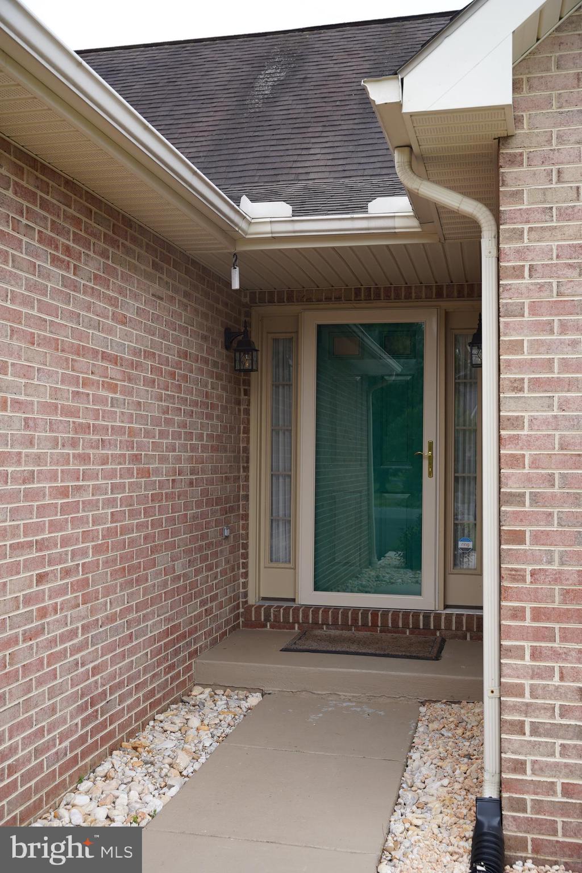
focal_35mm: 38
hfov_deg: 35.1
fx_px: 921
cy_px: 436
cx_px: 291
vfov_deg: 50.7
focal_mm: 38
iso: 100
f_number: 4.5
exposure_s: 1/200
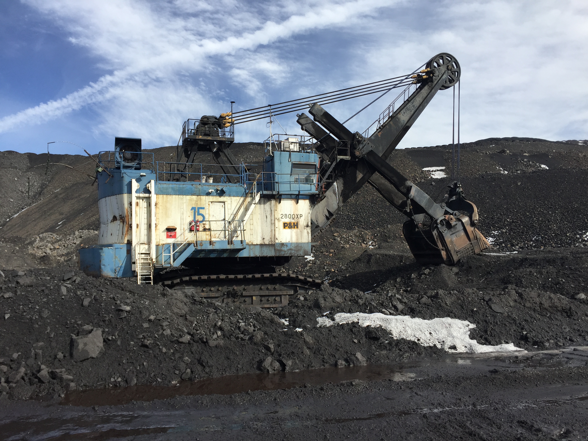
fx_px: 493
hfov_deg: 61.7
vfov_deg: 48.2
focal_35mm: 29
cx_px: 294
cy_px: 220
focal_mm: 4.15
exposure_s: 1/1582
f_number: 2.2
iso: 32
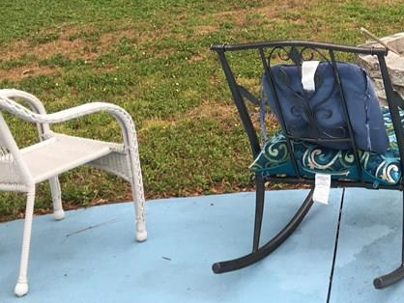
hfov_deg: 25.5
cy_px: -41
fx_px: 829
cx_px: 441
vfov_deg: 19.7
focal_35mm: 71
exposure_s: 1/163
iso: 25
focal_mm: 4.15
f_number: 2.2
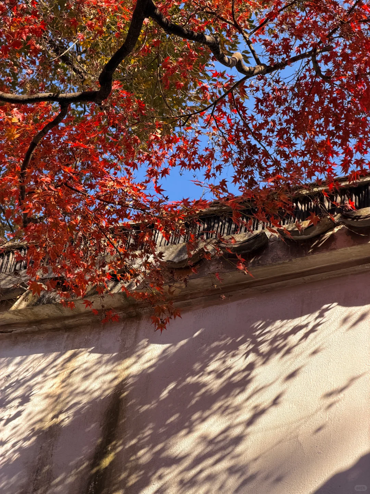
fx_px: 1425
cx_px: 185
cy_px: 247
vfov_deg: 19.6
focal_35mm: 100
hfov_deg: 14.8
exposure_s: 1/602
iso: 50
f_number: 2.8
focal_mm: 16.89
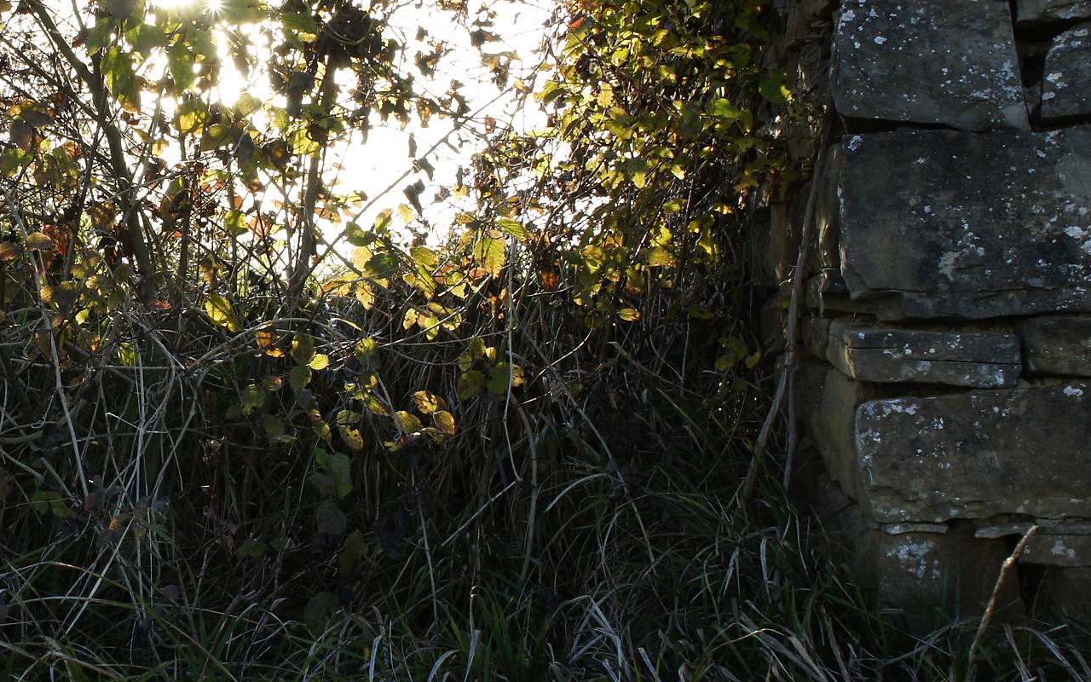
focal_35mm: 63
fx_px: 1873
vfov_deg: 20.6
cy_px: 236
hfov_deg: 31.3
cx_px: 156
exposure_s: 1/100
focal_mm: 22
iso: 200
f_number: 8
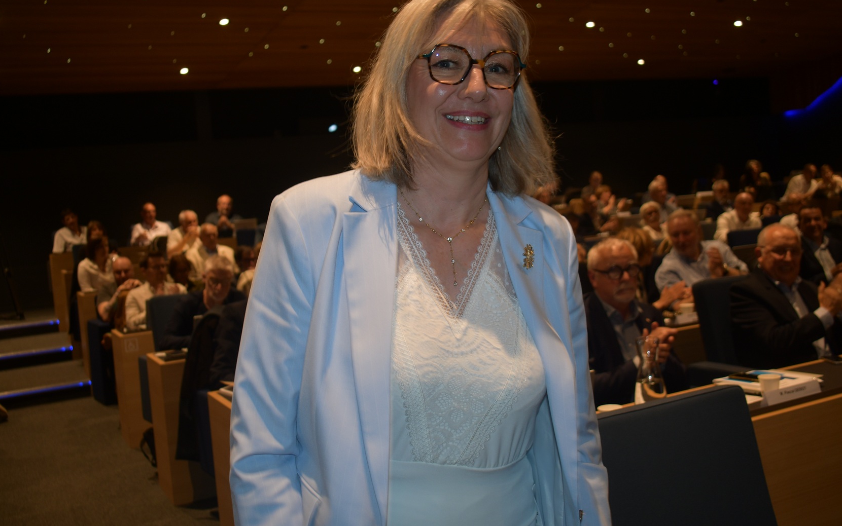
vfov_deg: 31.3
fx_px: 941
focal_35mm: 41
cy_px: 250
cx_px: 419
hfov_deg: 48.2
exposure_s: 1/40
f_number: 4
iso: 200
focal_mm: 27
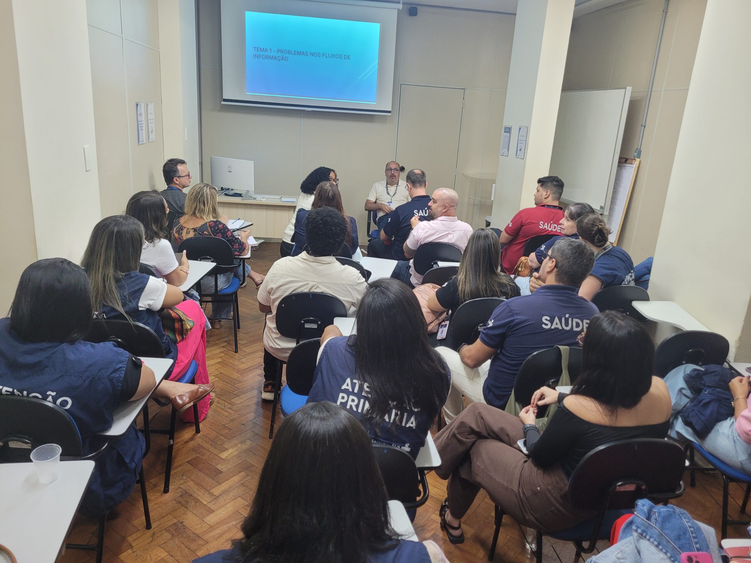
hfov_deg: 67.3
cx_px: 376
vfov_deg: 53.1
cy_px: 282
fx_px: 564
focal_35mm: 26
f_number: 1.8
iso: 250
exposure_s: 1/60
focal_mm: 5.4
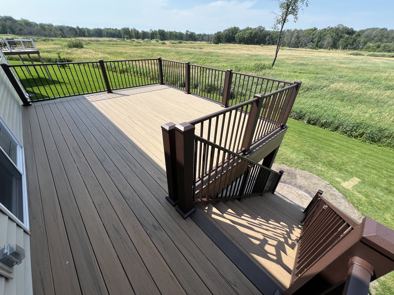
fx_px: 148
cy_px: 148
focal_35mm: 13
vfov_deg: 89.9
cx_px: 197
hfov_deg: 106.2
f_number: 1.8
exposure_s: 1/1167
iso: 32
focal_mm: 1.57
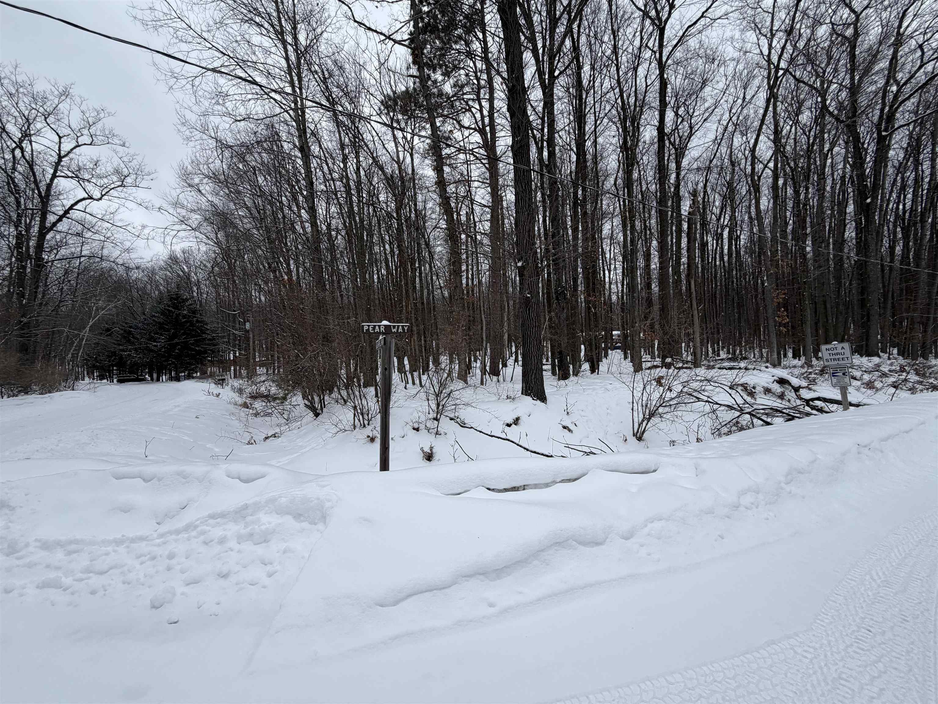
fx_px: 379
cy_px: 352
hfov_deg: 102.1
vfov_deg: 85.7
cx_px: 469
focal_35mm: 14
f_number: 2.2
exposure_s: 1/742
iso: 40
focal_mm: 2.22
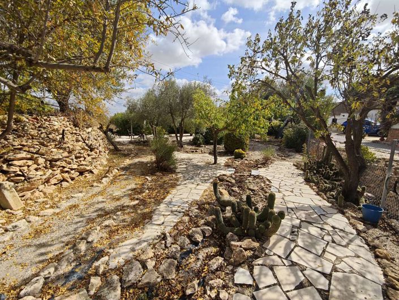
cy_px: 150
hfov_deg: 102.0
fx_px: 162
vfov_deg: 85.8
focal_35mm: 14
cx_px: 200
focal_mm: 2.16
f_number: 2.2
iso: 50
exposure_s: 1/926
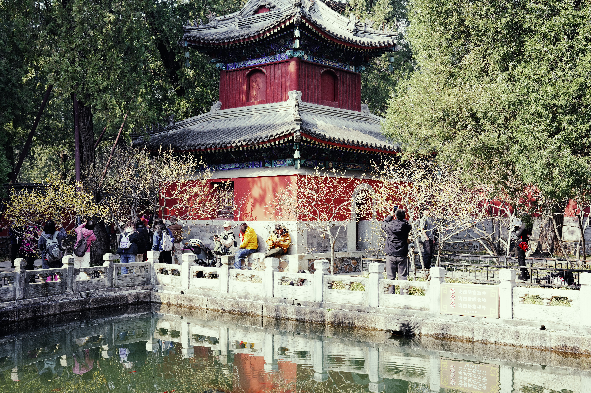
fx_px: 771
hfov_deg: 41.9
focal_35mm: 47
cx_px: 320
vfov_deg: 28.6
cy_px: 185
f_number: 8
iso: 400
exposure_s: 1/250
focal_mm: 43
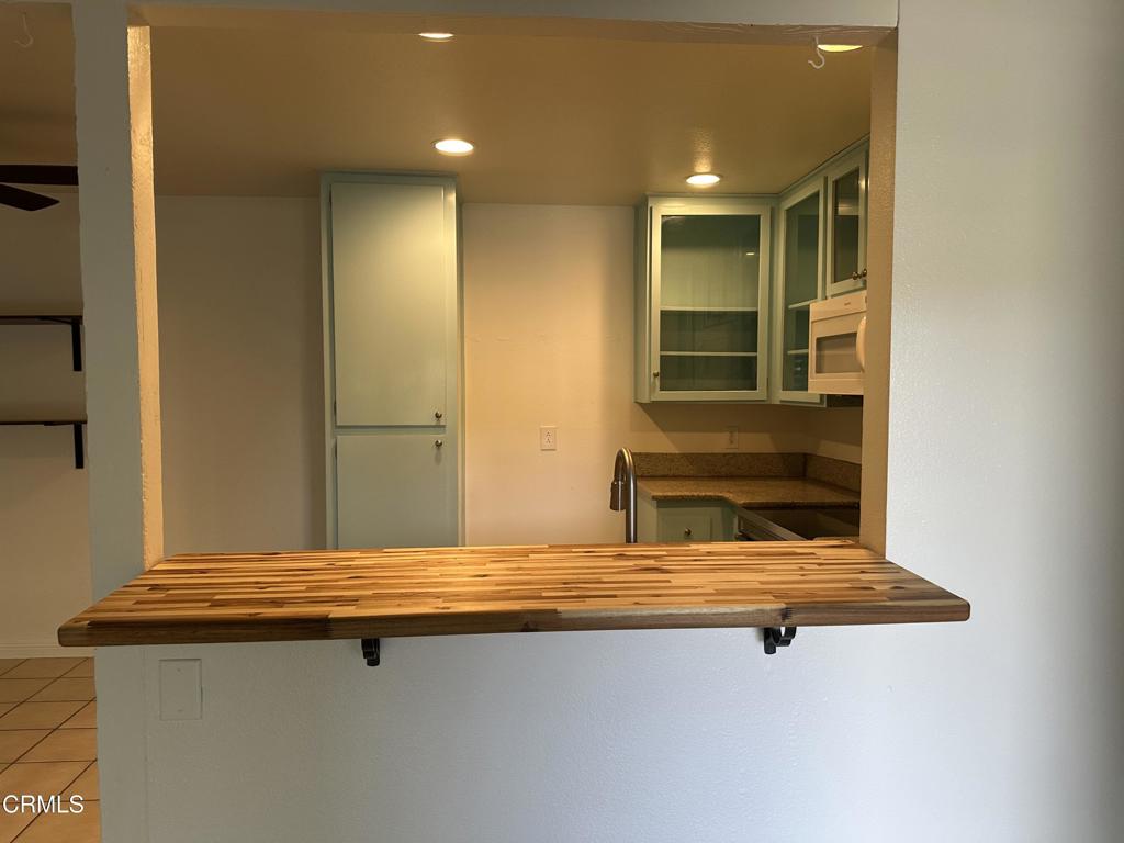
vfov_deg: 56.8
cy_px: 422
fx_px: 779
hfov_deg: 71.6
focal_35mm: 24
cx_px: 562
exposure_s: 1/120
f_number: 1.78
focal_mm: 6.86
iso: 200
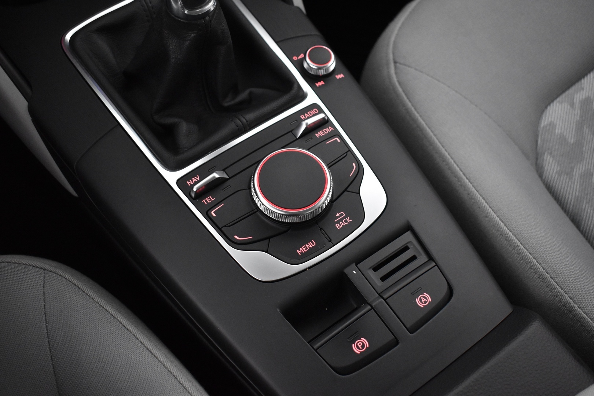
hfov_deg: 47.9
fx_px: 668
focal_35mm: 40
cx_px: 297
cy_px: 198
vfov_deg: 33.0
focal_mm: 27
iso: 3200
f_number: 4
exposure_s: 1/30
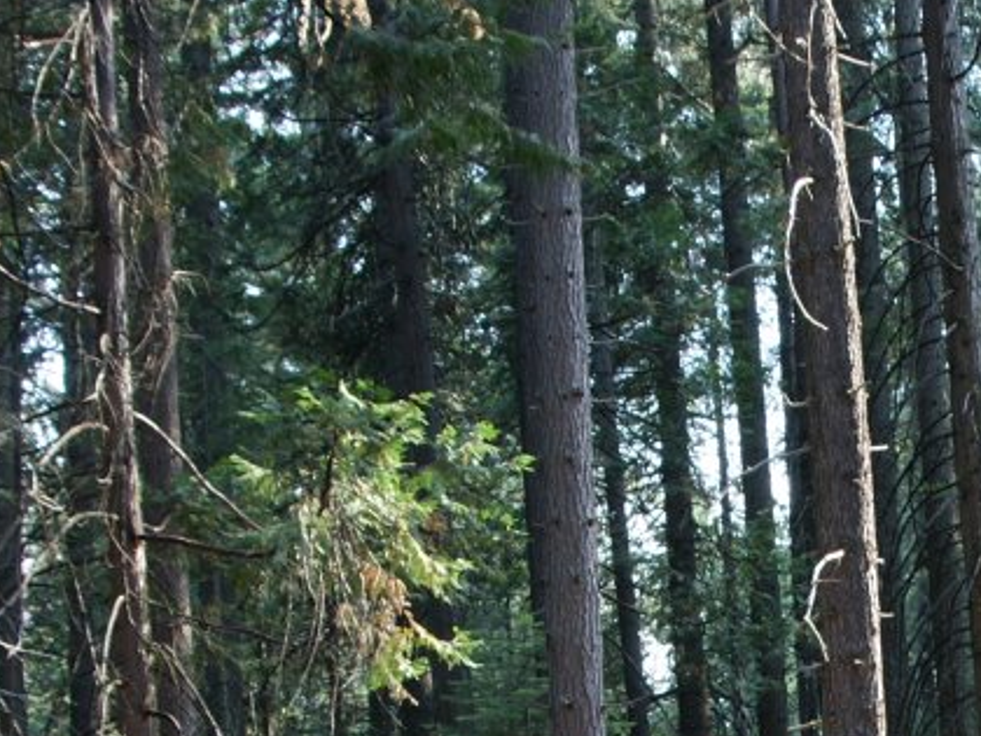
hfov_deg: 19.5
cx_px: 843
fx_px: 2806
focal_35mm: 99
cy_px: 777
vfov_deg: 14.6
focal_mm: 18
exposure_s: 1/50
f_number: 5.6
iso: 200
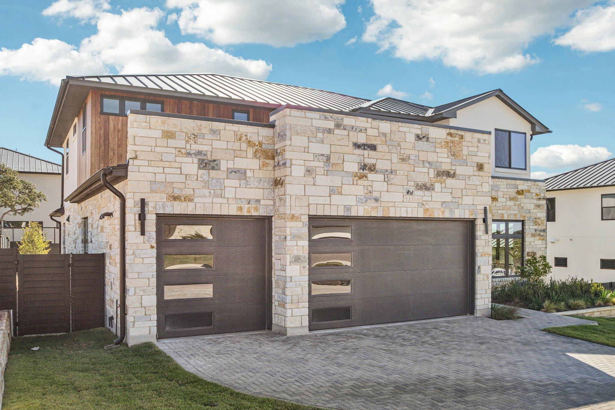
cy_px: 205
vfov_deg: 43.6
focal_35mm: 30
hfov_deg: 61.9
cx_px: 308
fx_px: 512
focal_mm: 20
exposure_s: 1/500
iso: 400
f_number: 8
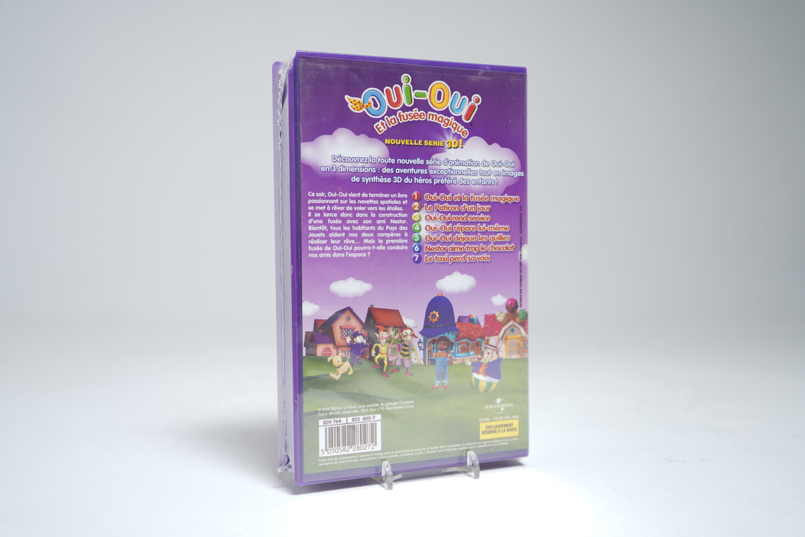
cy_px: 268
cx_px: 402
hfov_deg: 53.1
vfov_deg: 36.9
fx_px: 805
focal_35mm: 36
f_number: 4
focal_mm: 36
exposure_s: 1/6
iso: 64
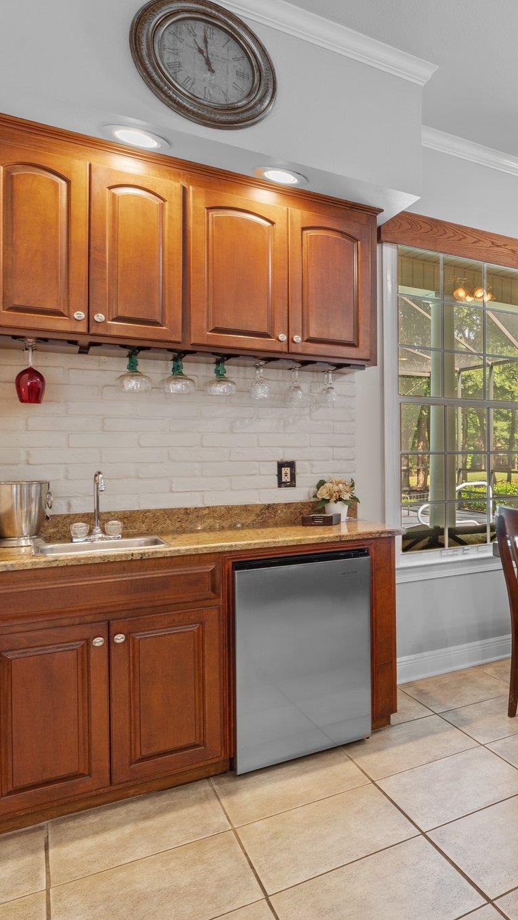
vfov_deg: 69.9
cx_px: 674
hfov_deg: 32.3
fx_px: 659
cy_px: 457
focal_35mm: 27
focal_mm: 17
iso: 100
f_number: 9
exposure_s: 2
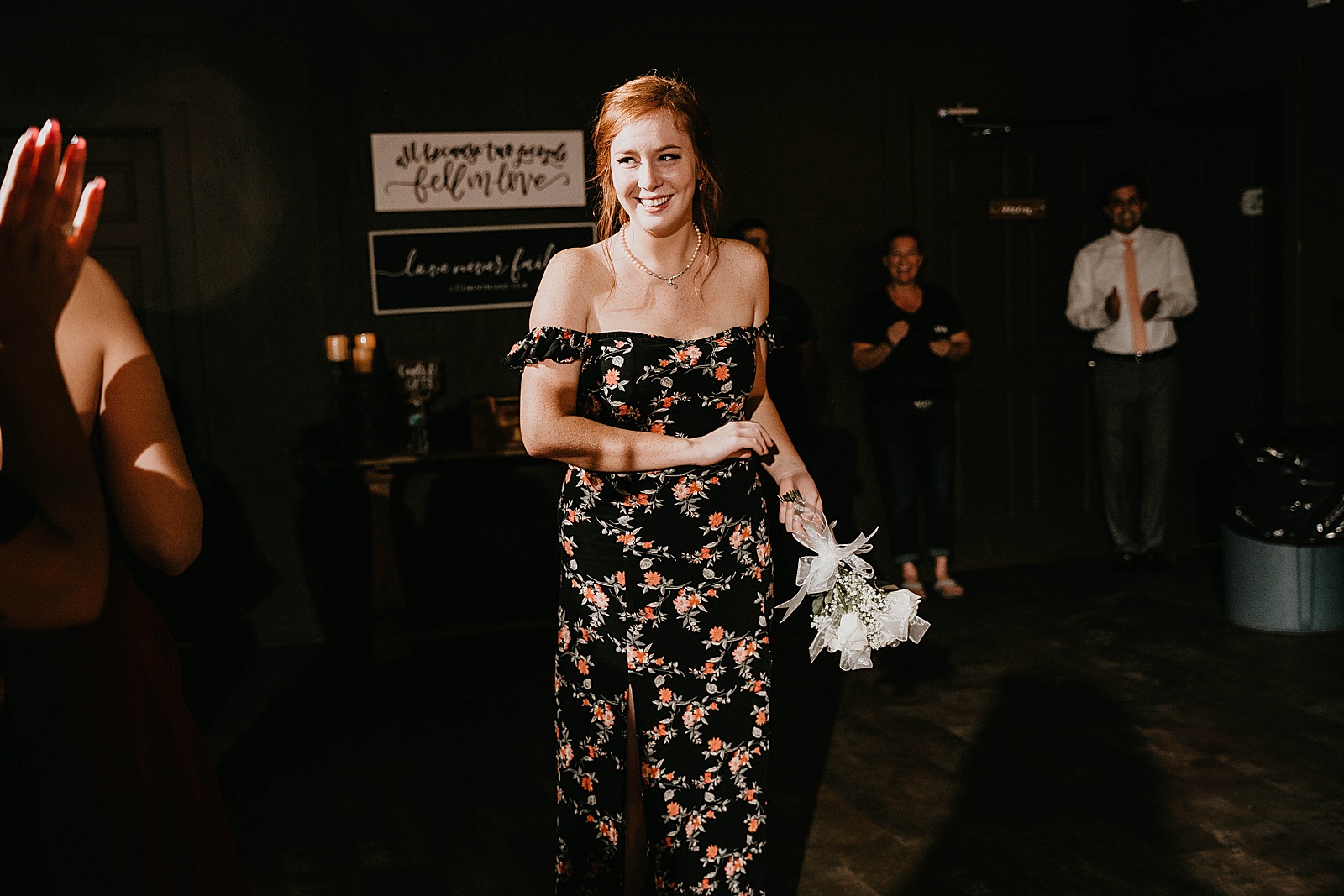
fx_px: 1568
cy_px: 448
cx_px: 672
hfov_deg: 46.4
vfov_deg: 31.9
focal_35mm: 42
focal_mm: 42
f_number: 3.2
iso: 640
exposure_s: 1/320
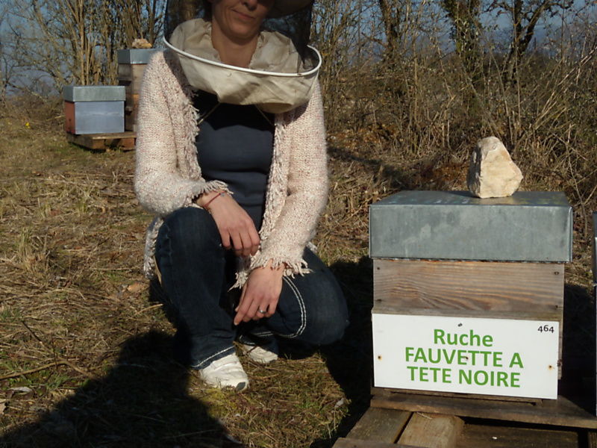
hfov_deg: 44.8
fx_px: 724
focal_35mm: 42
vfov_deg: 34.3
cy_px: 224
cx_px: 298
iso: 80
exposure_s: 1/250
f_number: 8.9
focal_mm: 7.5
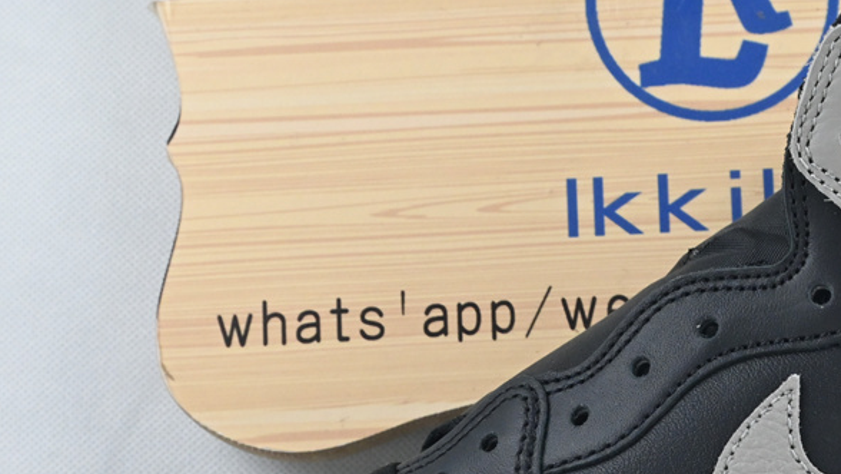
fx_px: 2431
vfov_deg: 11.0
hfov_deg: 19.3
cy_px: 511
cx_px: 731
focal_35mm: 109
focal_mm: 34
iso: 1000
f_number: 10
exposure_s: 1/100
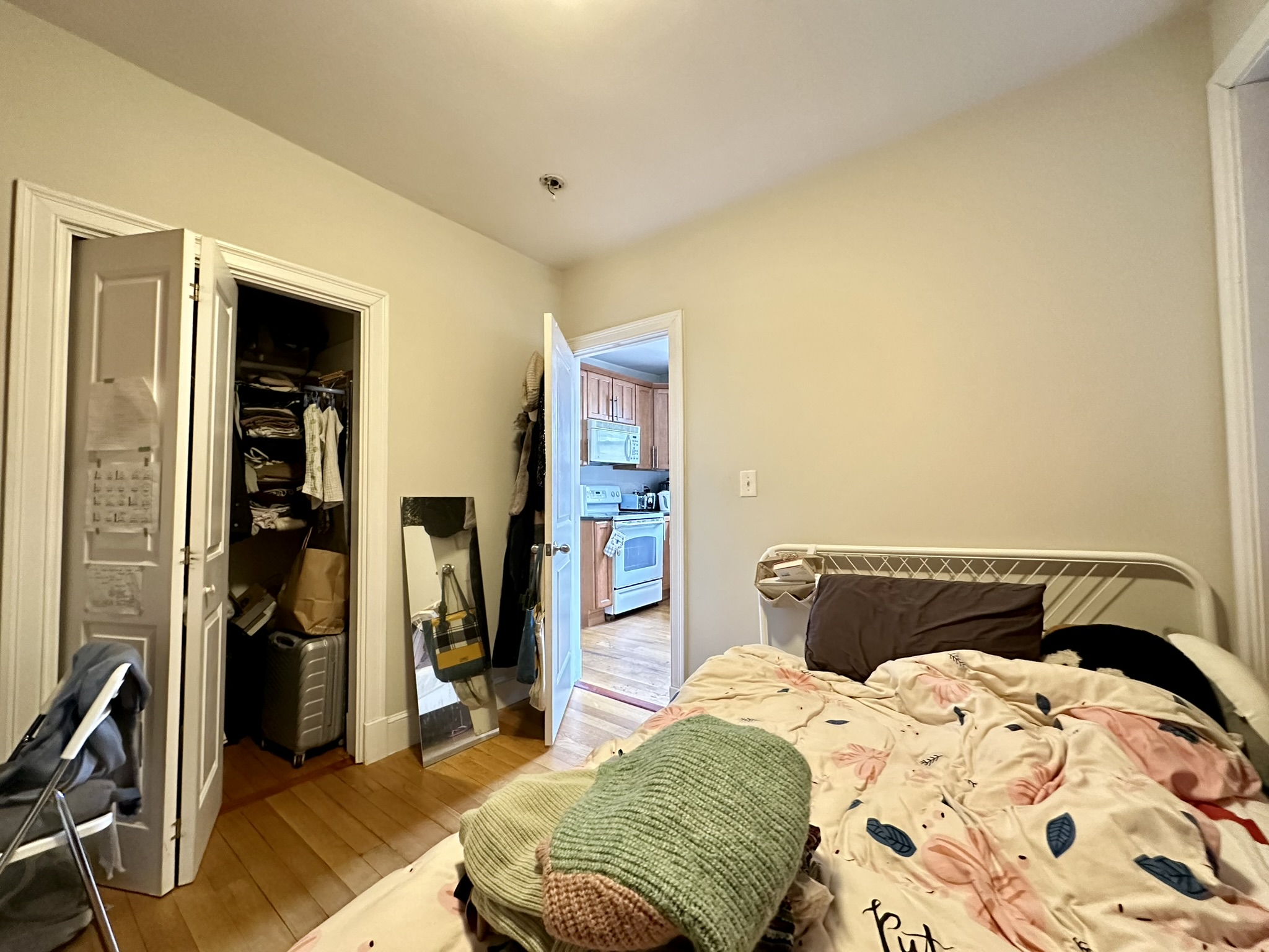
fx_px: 513
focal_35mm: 14
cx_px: 634
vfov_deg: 85.7
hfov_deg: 102.1
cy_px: 476
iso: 800
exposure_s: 1/40
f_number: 2.2
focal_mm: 2.22
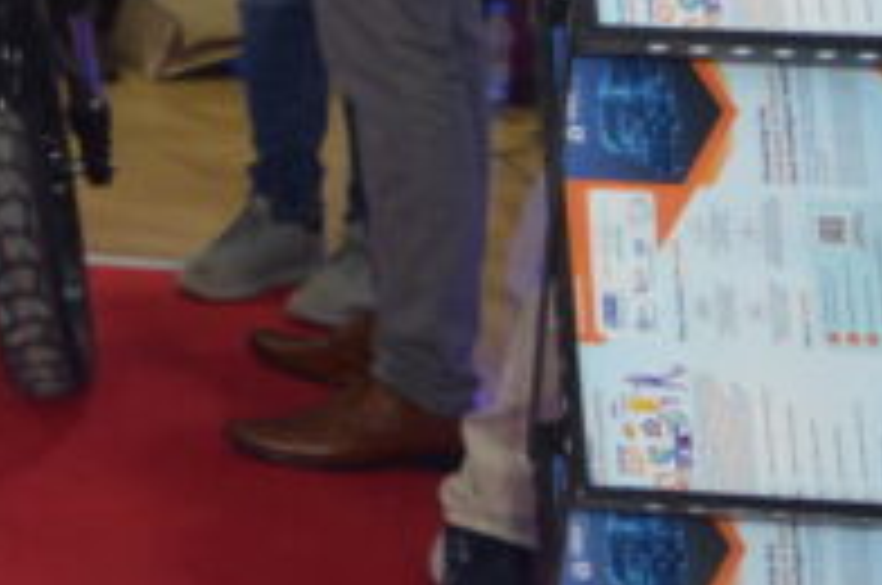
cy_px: -677
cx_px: -806
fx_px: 3375
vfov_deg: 9.2
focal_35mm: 138
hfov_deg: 13.1
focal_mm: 18
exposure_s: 1/125
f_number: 4
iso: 200
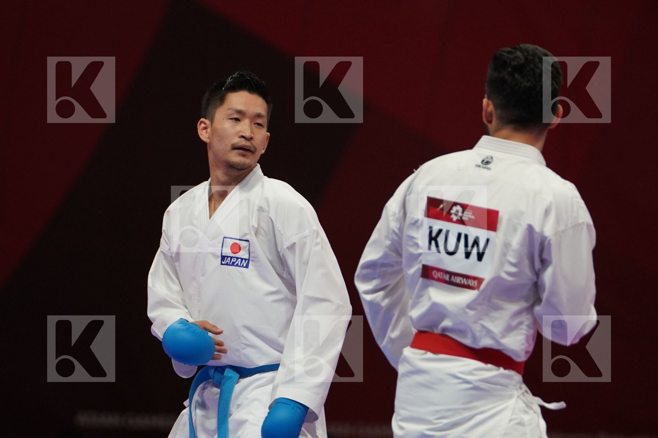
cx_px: 329
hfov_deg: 5.8
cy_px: 219
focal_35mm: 357
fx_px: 6525
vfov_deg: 3.9
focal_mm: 238
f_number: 4
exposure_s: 1/1000
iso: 2500
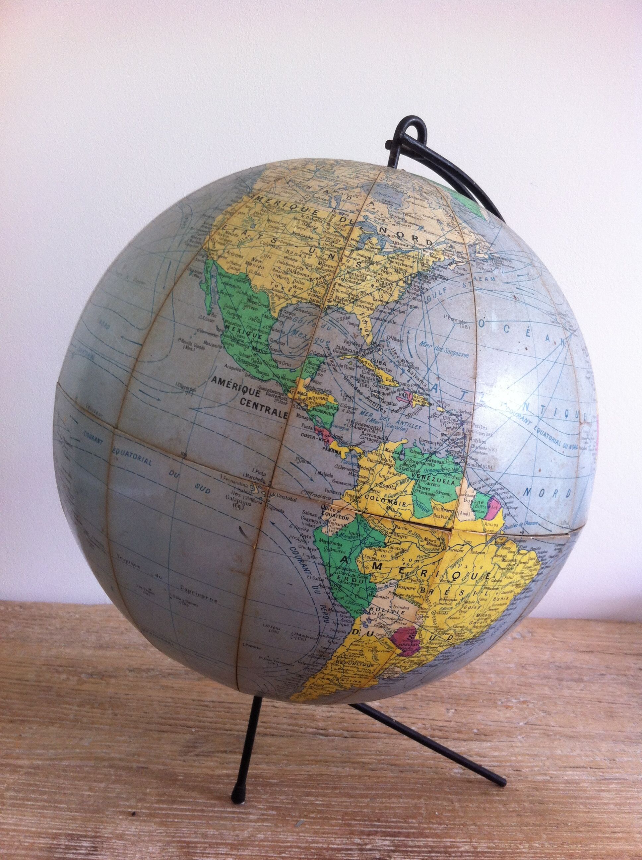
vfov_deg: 52.7
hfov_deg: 40.6
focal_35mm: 35
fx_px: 868
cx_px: 321
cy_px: 430
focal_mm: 3.85
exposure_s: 1/20
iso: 80
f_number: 2.8
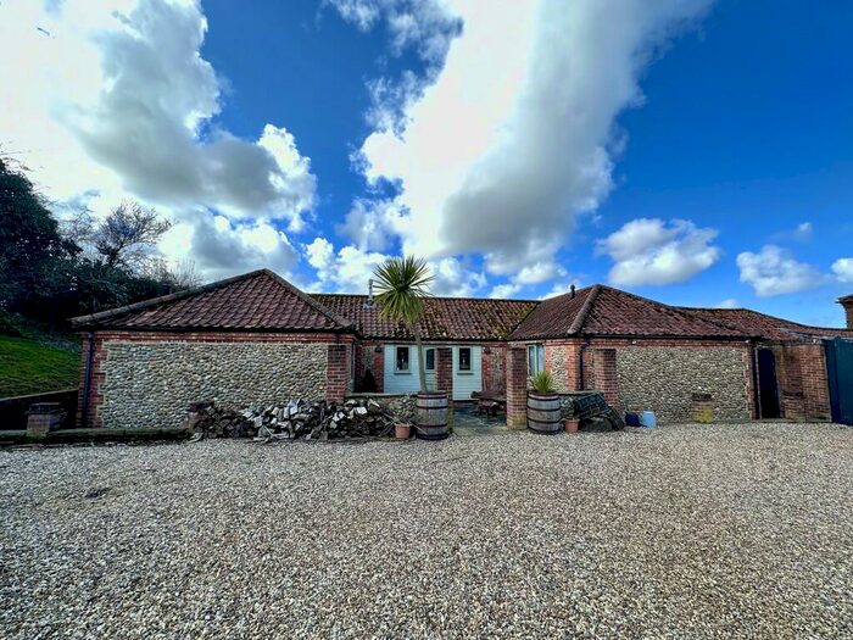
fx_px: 345
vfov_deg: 85.7
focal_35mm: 14
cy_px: 320
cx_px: 426
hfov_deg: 102.1
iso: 40
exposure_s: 1/479
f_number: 2.2
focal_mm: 2.22
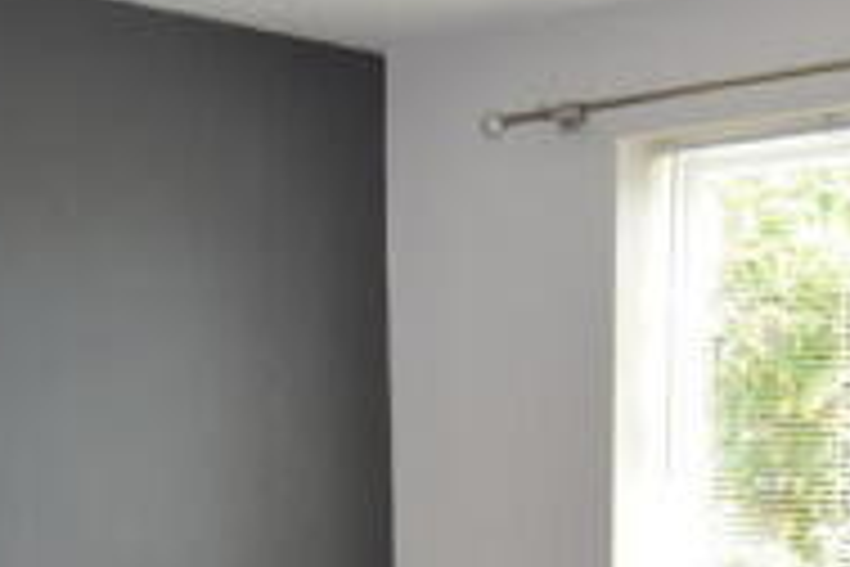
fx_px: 1599
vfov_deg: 18.9
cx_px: 470
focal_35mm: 68
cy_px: 695
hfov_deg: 29.7
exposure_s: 1/125
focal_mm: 13
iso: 640
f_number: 5.6
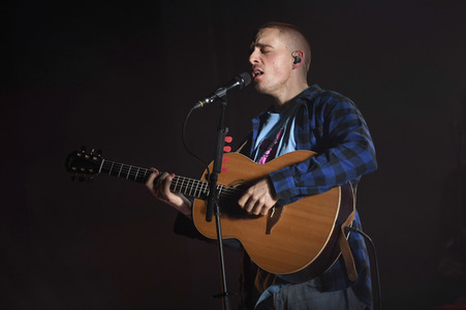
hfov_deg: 10.3
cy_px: 155
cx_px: 233
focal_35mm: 200
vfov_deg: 6.9
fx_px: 2587
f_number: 3.5
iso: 800
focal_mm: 200
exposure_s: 1/800
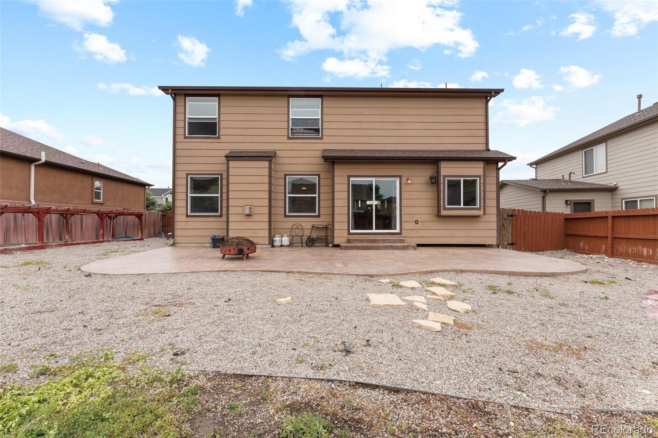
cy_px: 219
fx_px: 256
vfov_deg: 81.2
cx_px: 329
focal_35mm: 14
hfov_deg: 104.3
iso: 100
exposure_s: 1/30
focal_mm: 14
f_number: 9
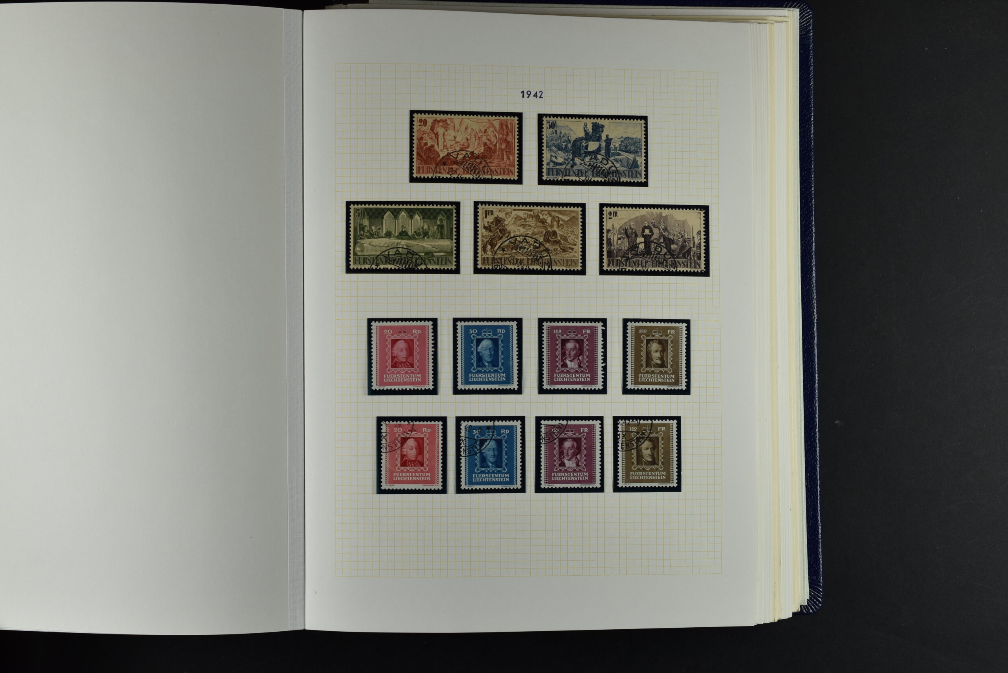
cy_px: 336
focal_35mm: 60
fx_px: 1680
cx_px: 504
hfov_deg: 33.4
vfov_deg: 22.6
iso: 400
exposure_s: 1/250
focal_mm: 40
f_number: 8
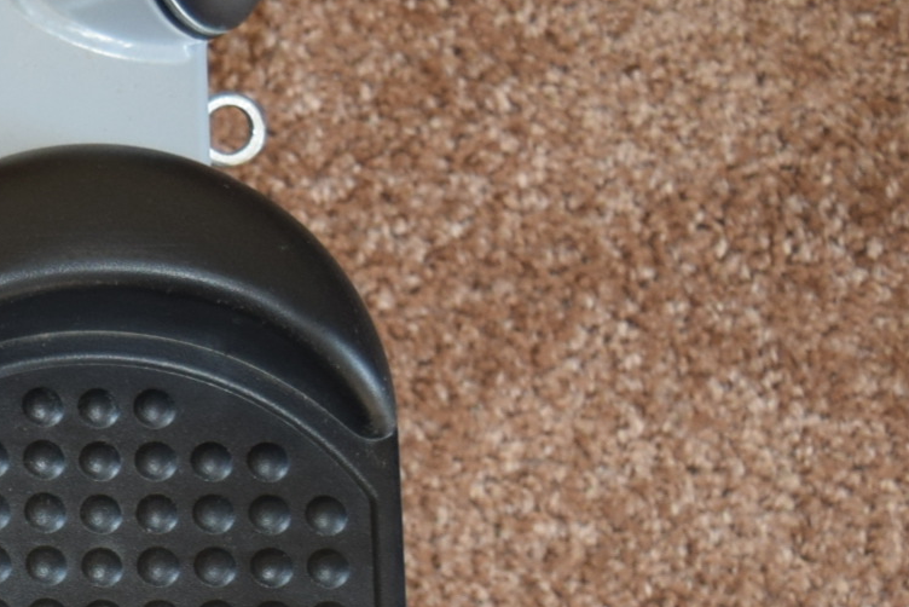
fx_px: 5127
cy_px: 727
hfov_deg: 9.7
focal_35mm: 203
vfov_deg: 6.7
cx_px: -647
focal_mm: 34
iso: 640
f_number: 4.5
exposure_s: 1/60
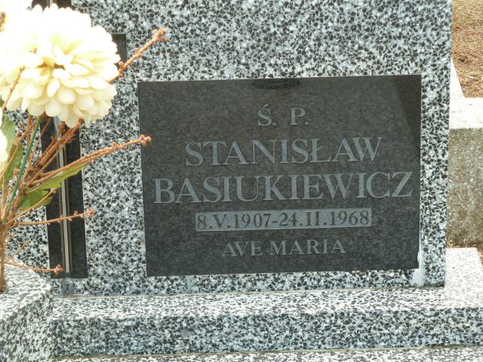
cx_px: 242
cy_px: 181
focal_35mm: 128
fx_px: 1786
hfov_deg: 15.4
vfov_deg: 11.6
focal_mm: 21
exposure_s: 1/50
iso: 125
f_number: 4.4
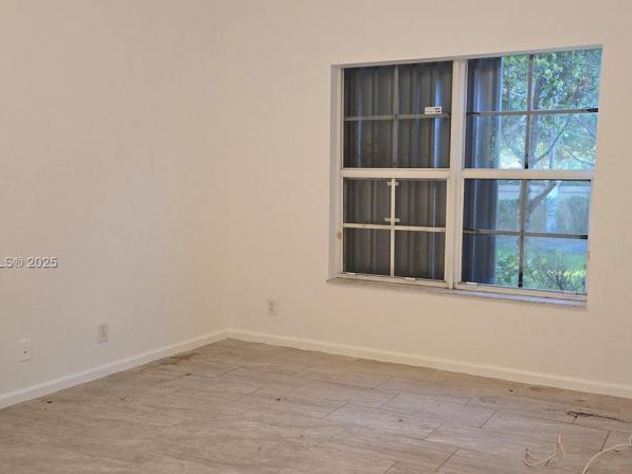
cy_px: 263
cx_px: 362
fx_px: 676
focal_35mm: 37
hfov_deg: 50.0
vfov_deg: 38.6
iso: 125
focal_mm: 5.4
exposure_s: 1/60
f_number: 1.8
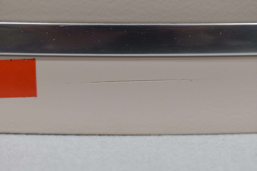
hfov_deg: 24.6
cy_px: 86
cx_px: 128
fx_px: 589
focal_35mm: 82
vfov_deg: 16.6
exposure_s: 1/60
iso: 400
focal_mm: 55
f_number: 6.3
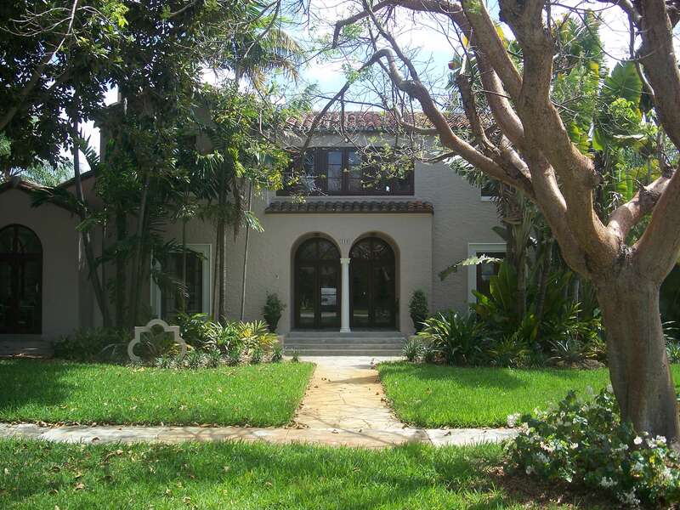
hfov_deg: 50.1
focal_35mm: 37
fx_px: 727
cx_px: 340
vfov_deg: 38.7
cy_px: 255
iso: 64
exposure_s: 1/400
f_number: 2.8
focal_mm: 7.8
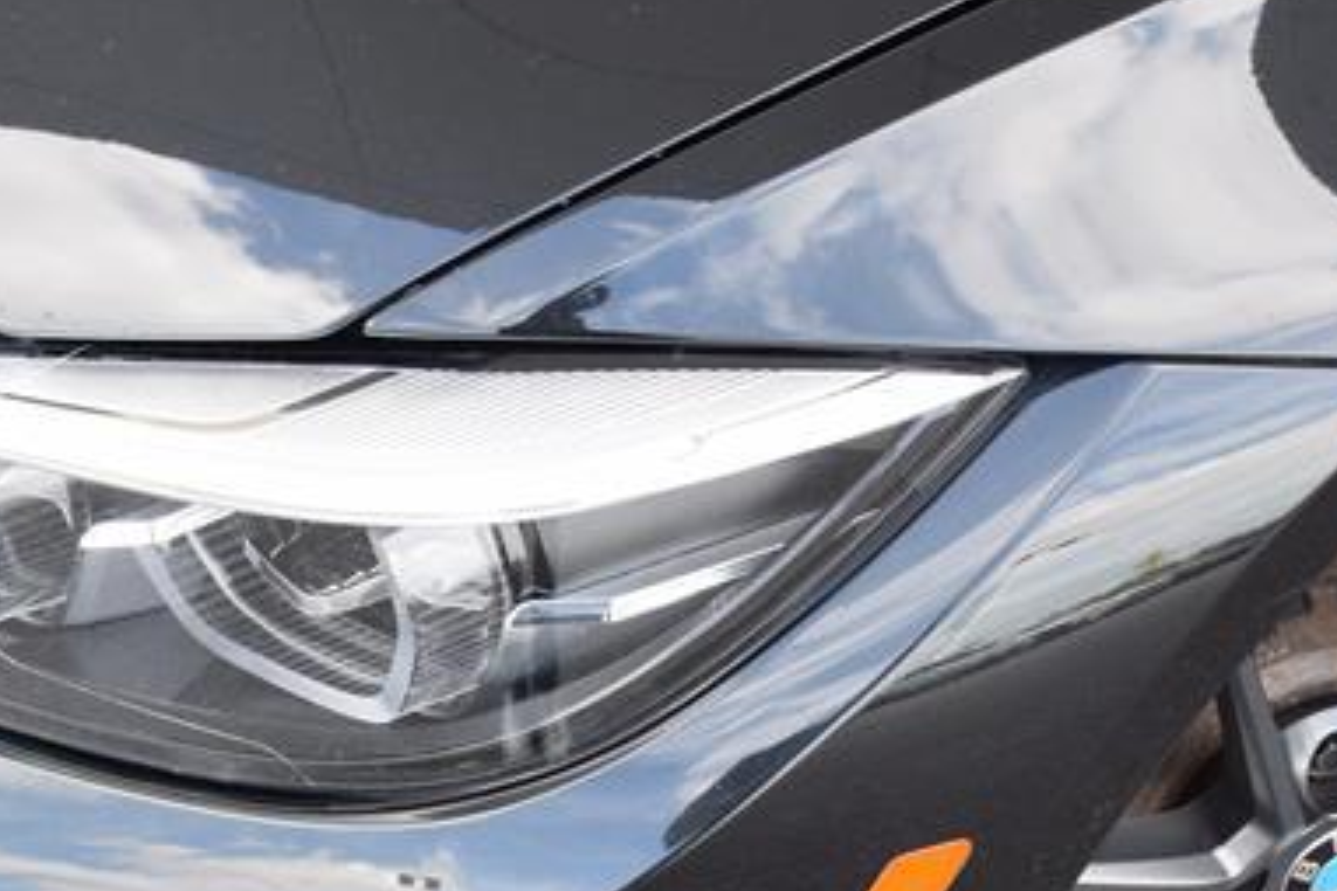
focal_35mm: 85
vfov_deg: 15.8
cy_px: 882
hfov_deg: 23.8
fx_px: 3158
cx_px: 825
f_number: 5.6
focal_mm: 27
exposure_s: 1/125
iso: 400
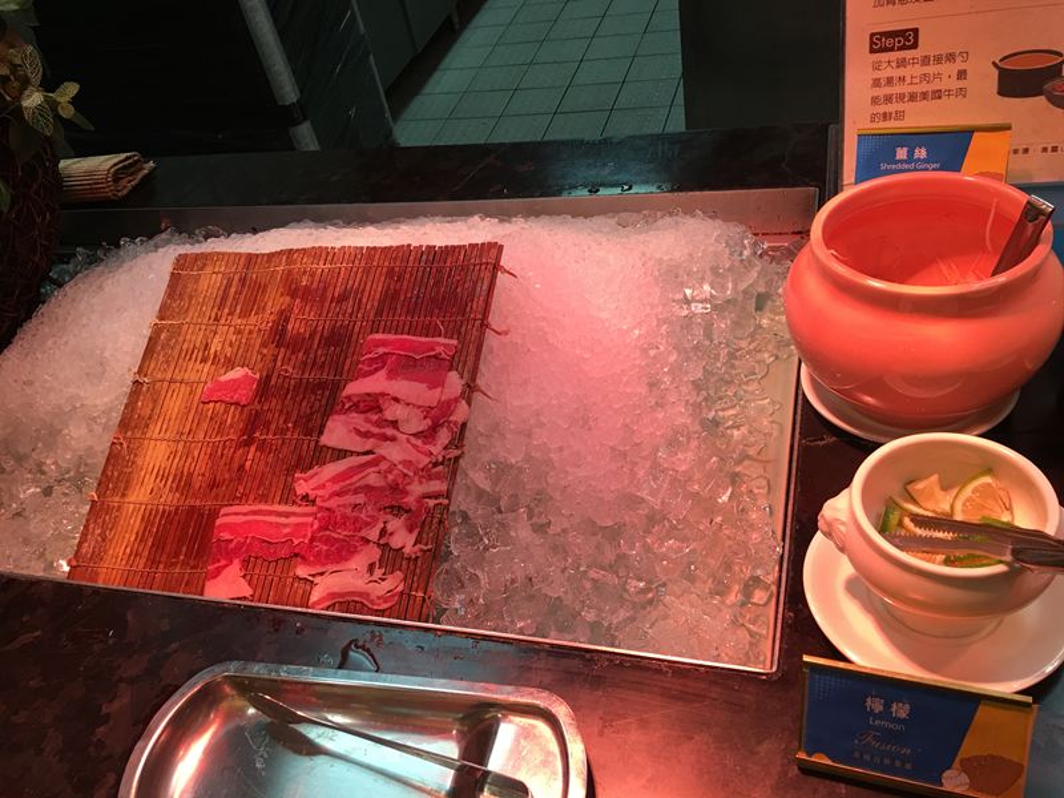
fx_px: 891
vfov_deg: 48.2
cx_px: 532
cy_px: 399
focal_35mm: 29
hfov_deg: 61.7
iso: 32
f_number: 2.2
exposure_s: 1/30
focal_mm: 4.15
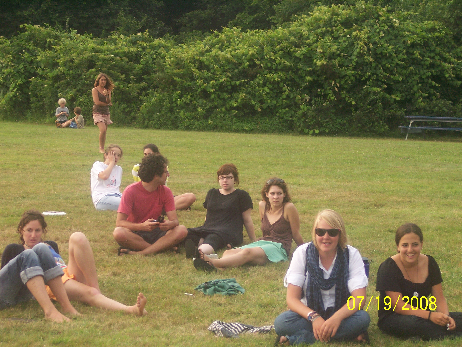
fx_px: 1388
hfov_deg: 18.9
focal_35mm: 104
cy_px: 174
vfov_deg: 14.2
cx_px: 231
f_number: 4.8
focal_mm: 21.3
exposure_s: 1/125
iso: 140
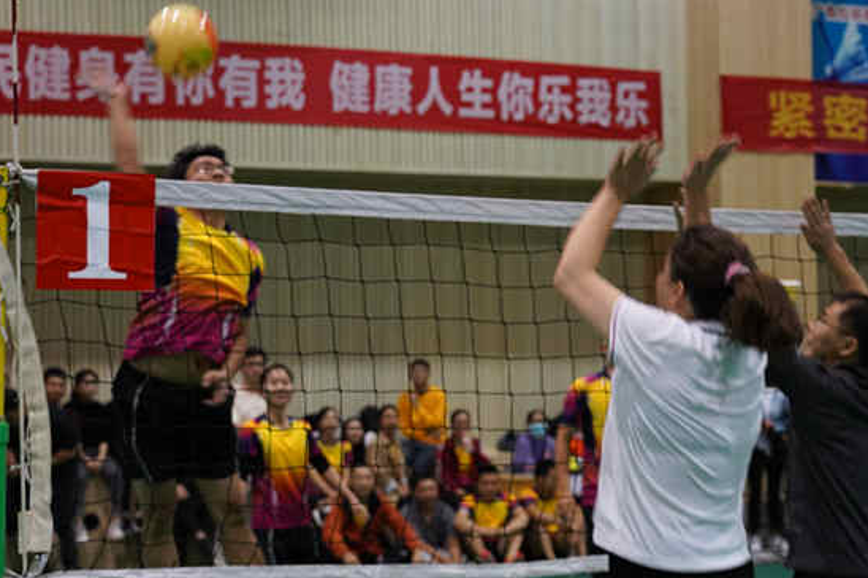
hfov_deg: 28.5
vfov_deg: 19.2
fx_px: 1711
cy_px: 276
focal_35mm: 71
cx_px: 440
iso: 3200
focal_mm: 54
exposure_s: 1/125
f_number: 4
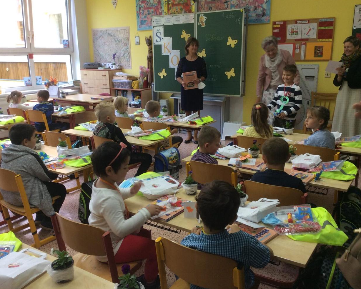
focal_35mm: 34
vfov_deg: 43.4
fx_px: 363
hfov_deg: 52.8
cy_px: 143
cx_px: 177
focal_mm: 3.3
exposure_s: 1/33
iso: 40
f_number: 2.4
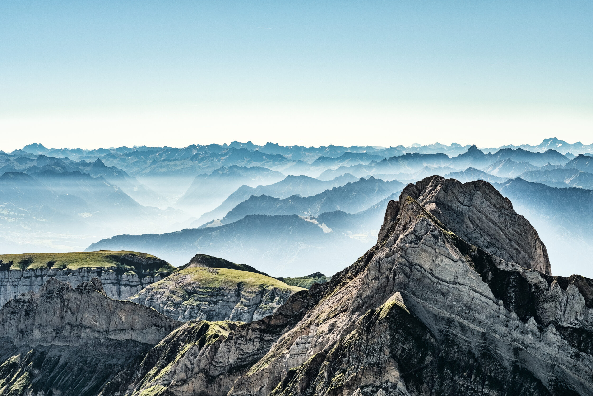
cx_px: 300
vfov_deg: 15.9
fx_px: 1417
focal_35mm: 86
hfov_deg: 23.6
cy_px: 196
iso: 400
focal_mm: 56
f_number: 5.6
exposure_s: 1/1100
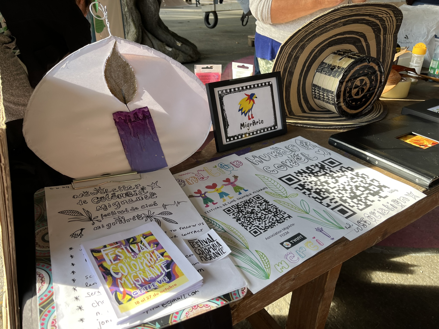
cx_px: 220
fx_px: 330
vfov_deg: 53.1
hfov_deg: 67.3
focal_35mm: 26
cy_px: 164
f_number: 1.6
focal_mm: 5.1
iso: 40
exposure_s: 1/122
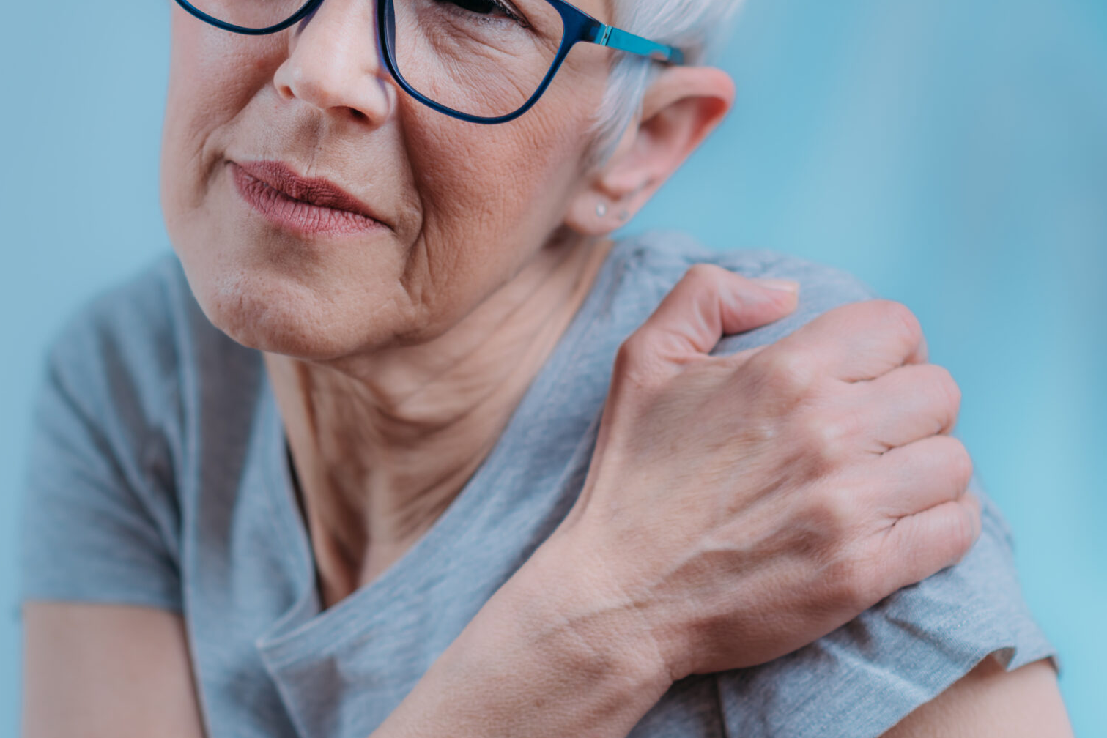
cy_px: 231
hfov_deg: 14.2
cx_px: 447
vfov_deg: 9.5
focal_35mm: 144
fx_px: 4429
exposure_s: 1/200
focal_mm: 85
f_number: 2.5
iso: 64
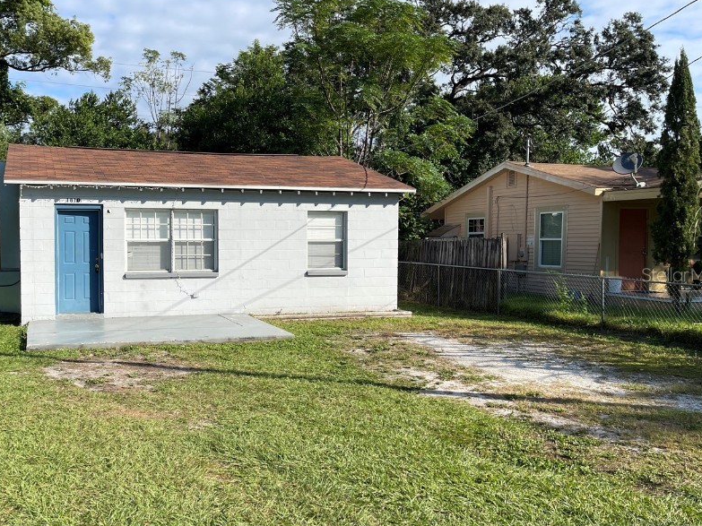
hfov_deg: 53.4
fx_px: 689
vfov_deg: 41.8
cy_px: 274
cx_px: 267
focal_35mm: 34
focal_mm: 5.1
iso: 32
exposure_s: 1/2857
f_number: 1.6
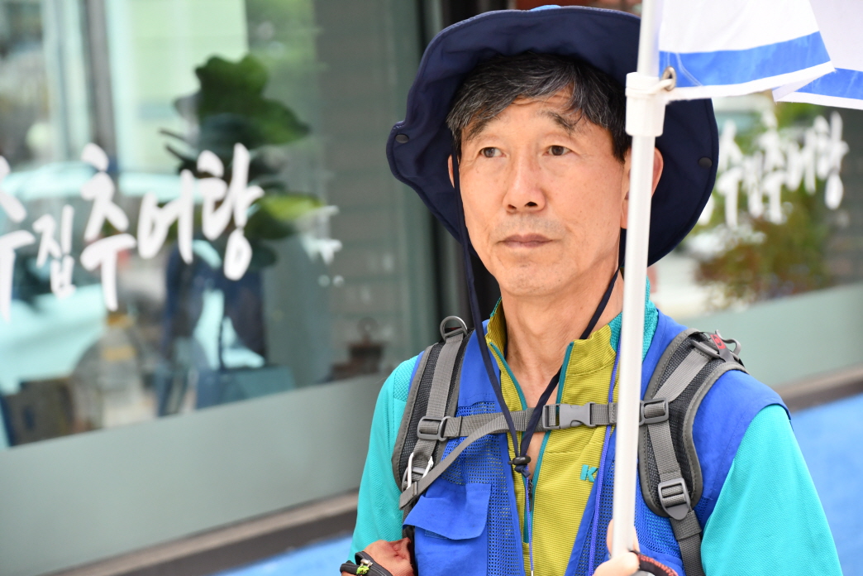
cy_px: 288
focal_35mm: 142
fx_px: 3404
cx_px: 432
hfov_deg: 14.4
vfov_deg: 9.7
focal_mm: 95
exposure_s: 1/320
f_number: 5.3
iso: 800
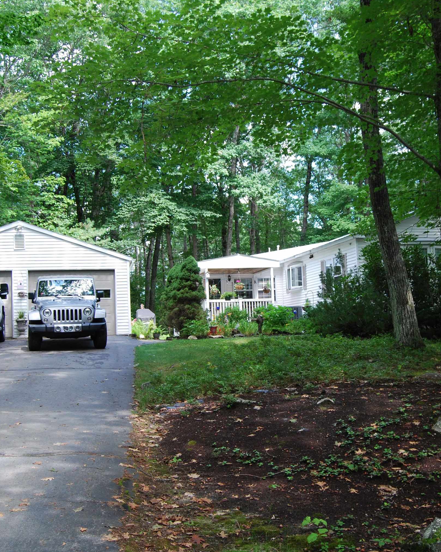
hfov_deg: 31.9
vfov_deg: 39.5
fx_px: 767
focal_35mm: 47
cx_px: 275
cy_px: 277
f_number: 5
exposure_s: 1/80
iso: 200
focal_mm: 22
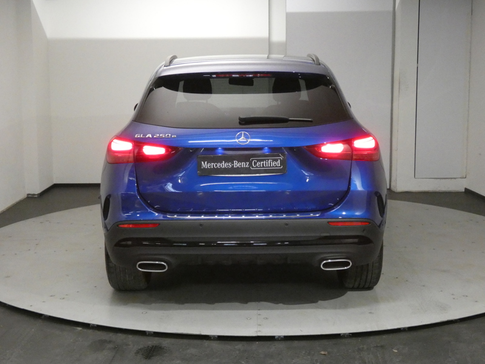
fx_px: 701
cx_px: 242
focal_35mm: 50
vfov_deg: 29.1
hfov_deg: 38.2
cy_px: 182
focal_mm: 9
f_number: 3.9
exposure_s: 1/60
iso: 1600
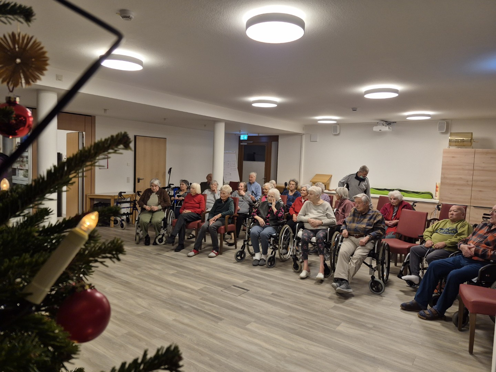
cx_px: 248
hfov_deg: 73.9
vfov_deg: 58.9
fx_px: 330
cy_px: 186
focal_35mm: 23
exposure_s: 1/100
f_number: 1.8
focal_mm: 5.4
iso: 125
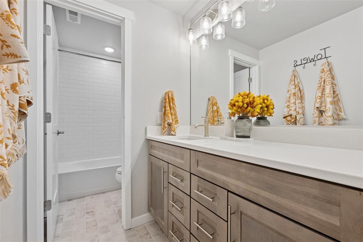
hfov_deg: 100.4
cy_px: 121
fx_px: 151
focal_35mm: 15
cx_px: 182
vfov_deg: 77.3
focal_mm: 15
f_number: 11
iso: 100
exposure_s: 1/6
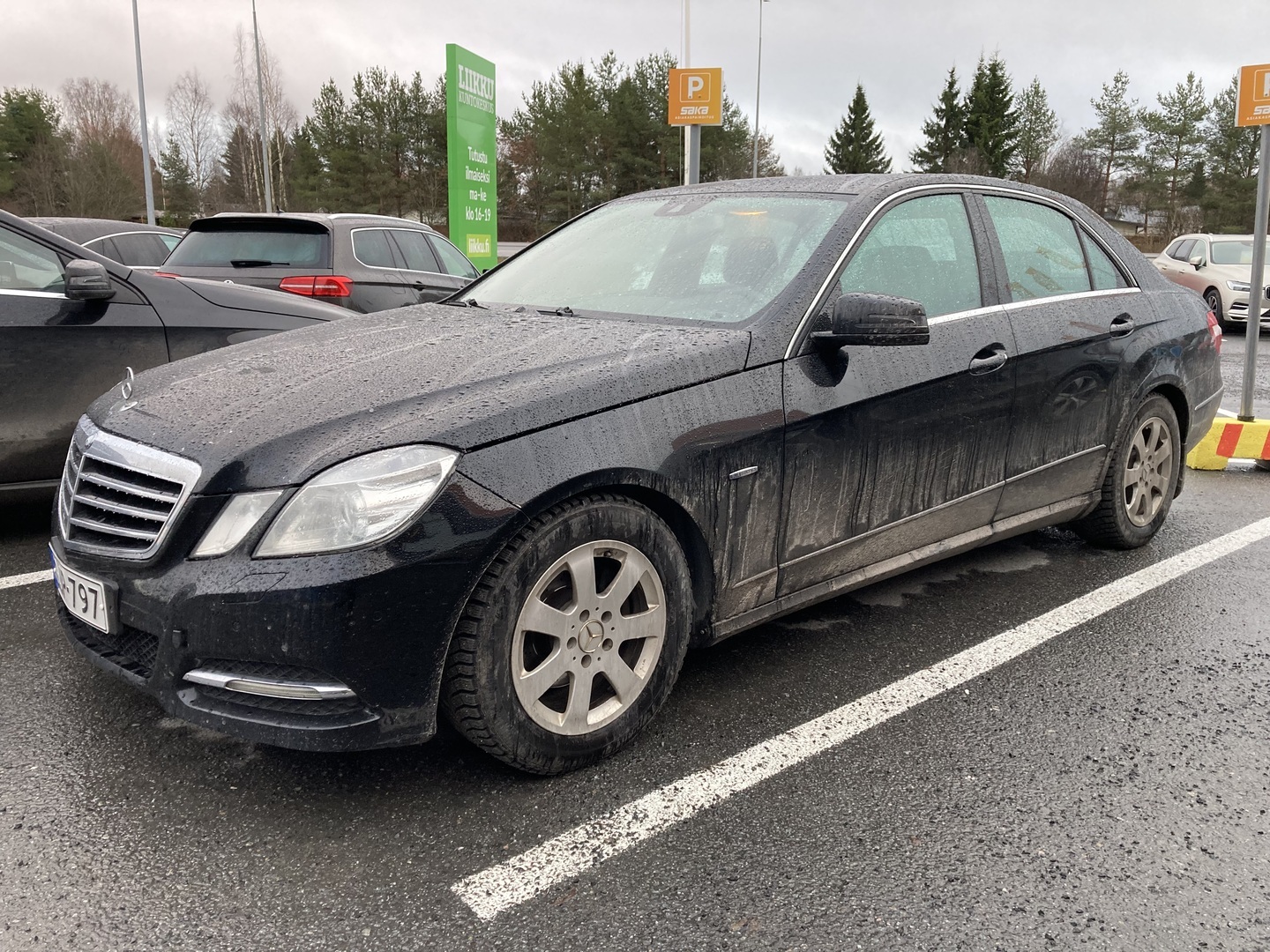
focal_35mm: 28
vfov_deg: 49.7
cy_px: 476
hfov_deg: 63.4
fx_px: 1027
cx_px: 635
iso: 80
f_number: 1.8
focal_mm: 3.99
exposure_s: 1/64
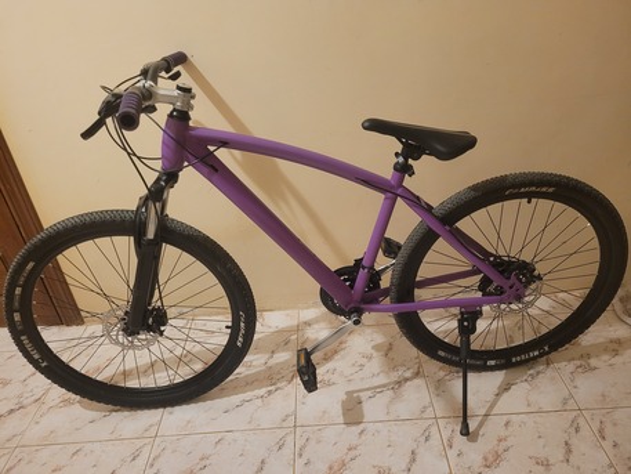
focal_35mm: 26
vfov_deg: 53.1
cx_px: 316
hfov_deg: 67.3
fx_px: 474
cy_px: 237
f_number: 1.8
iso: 500
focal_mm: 5.4
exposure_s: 1/40
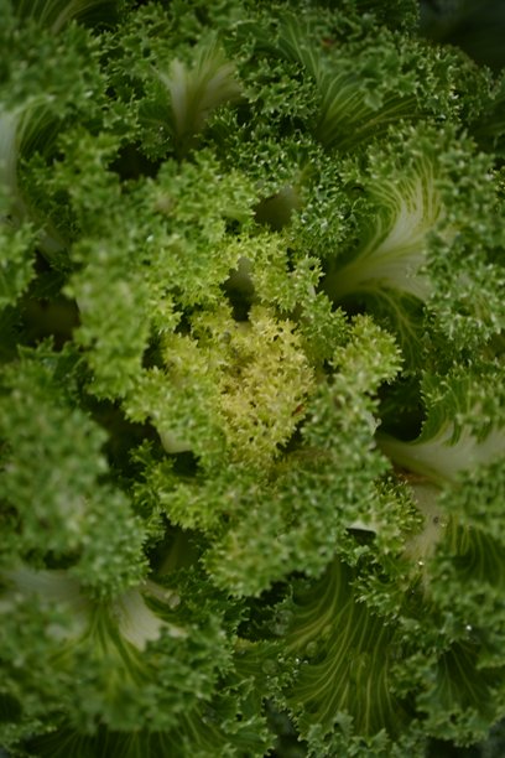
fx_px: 1578
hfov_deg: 18.2
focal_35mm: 75
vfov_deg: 27.0
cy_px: 379
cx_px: 252
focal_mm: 50
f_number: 3.5
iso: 125
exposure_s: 1/80
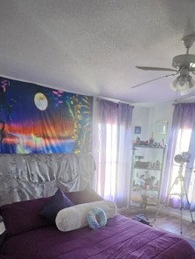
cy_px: 234
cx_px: 119
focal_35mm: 28
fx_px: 210
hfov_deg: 49.4
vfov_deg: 55.0
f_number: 2.2
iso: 500
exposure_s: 1/30
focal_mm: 1.74
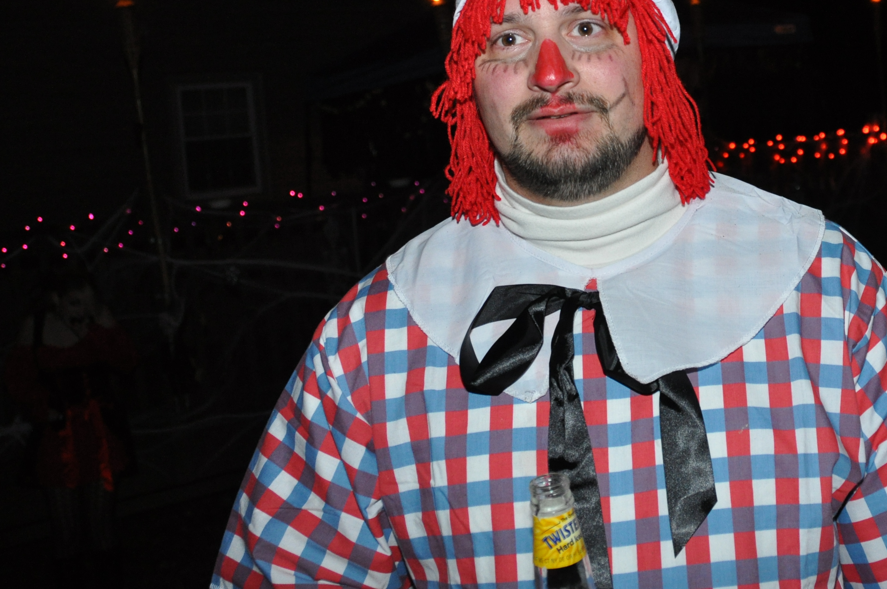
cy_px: 107
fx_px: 1132
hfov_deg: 41.0
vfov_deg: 28.5
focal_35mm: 46
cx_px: 711
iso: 800
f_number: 4
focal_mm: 18
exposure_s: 1/60
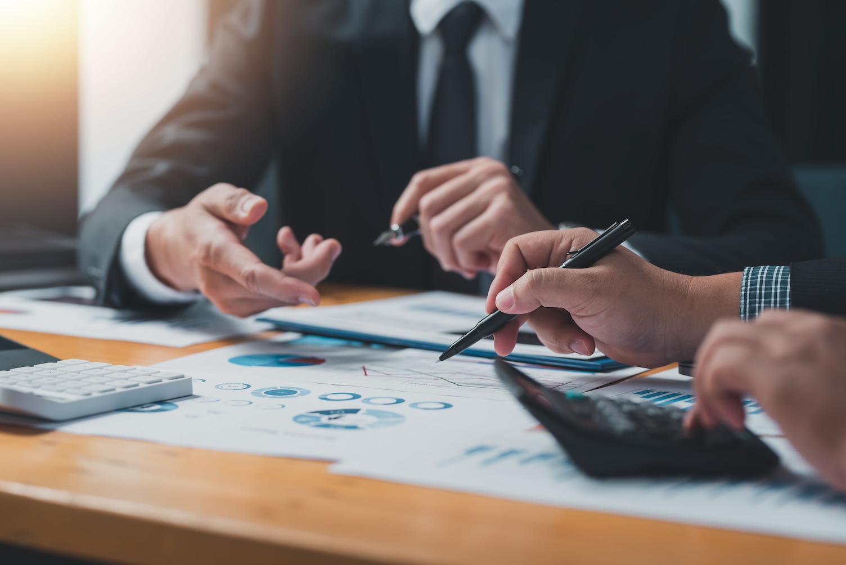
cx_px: 423
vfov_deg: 16.1
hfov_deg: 23.9
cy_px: 282
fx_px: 1998
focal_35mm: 85
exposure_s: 1/200
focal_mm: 85
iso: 200
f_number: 2.8
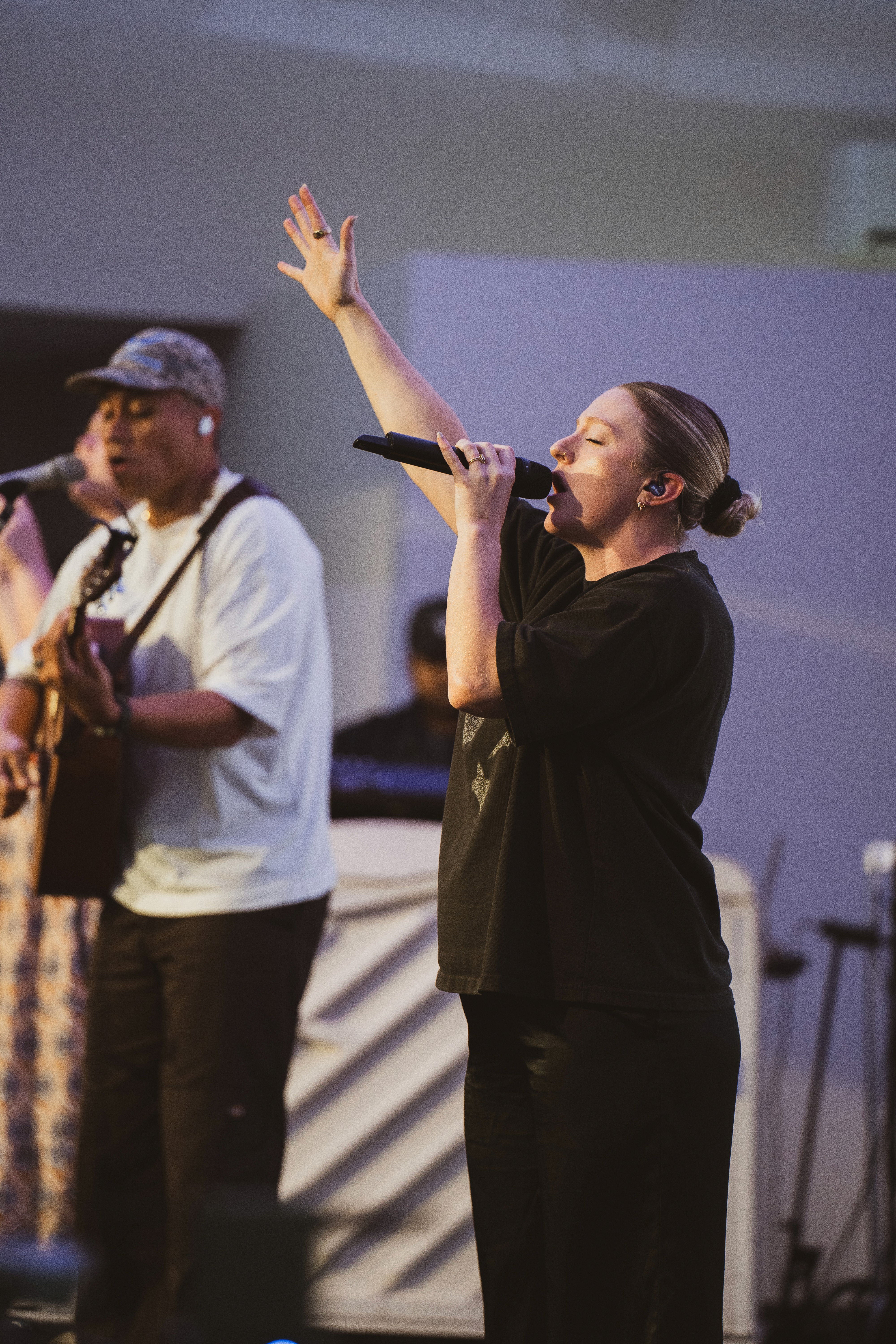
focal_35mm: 180
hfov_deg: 7.6
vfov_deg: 11.4
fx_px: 6719
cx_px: 448
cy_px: 672
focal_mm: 180
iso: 2000
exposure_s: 1/160
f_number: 2.8
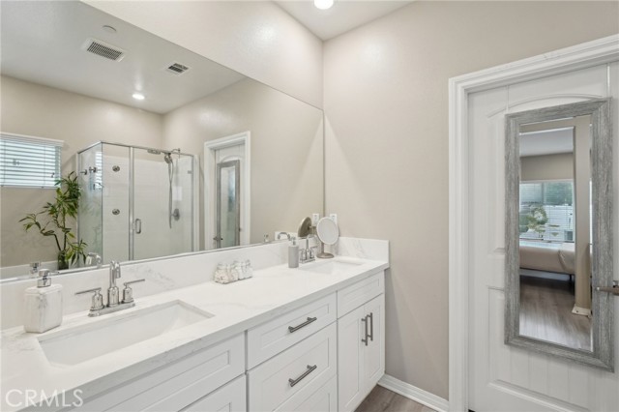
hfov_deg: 96.8
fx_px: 275
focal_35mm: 16
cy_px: 206
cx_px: 310
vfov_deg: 73.7
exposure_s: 1/20
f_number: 8
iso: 400
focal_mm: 16
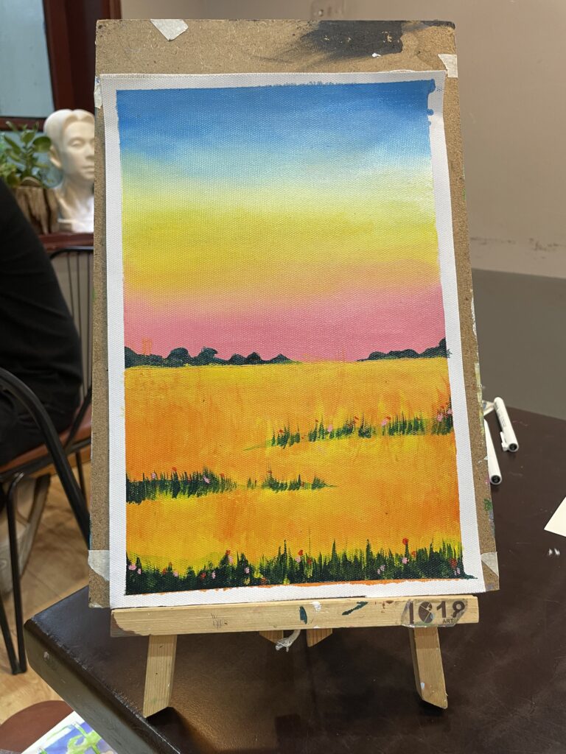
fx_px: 567
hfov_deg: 53.1
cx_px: 283
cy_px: 377
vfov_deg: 67.3
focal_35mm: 26
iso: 80
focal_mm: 4.2
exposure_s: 1/50
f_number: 1.6
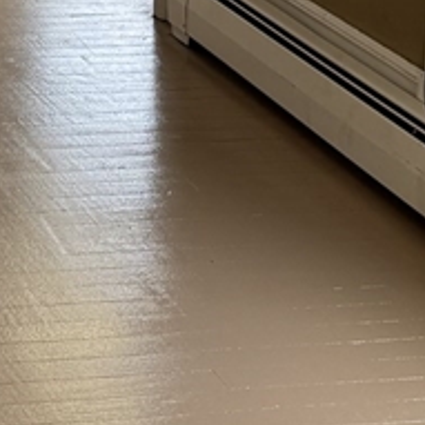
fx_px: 1584
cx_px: -416
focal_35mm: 114
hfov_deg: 13.3
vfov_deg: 13.4
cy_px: -383
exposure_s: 1/155
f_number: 1.78
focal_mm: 6.76
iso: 64
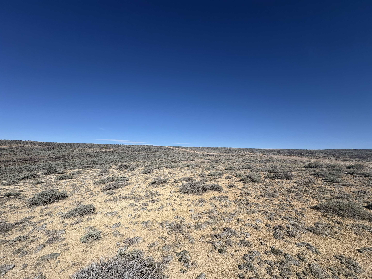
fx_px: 150
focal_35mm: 14
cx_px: 186
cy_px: 140
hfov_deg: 102.1
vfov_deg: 85.7
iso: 50
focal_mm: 2.22
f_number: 2.2
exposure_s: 1/3247
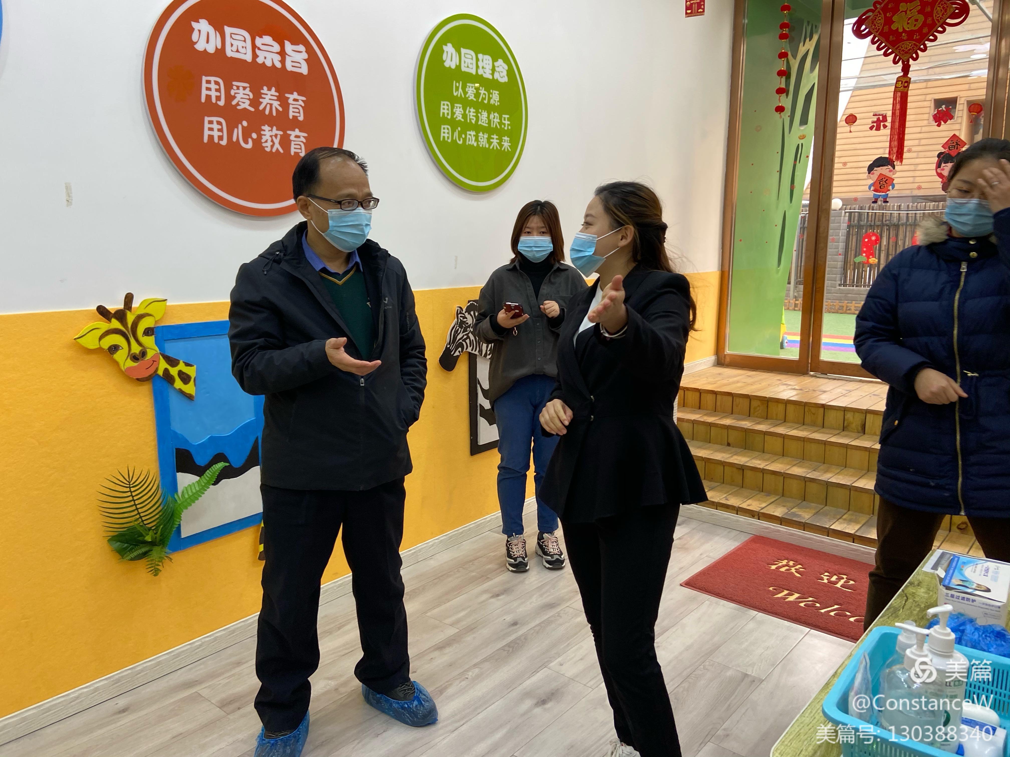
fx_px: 759
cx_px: 505
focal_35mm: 26
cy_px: 378
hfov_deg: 67.3
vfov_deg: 53.1
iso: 80
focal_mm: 4.25
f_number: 1.8
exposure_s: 1/100
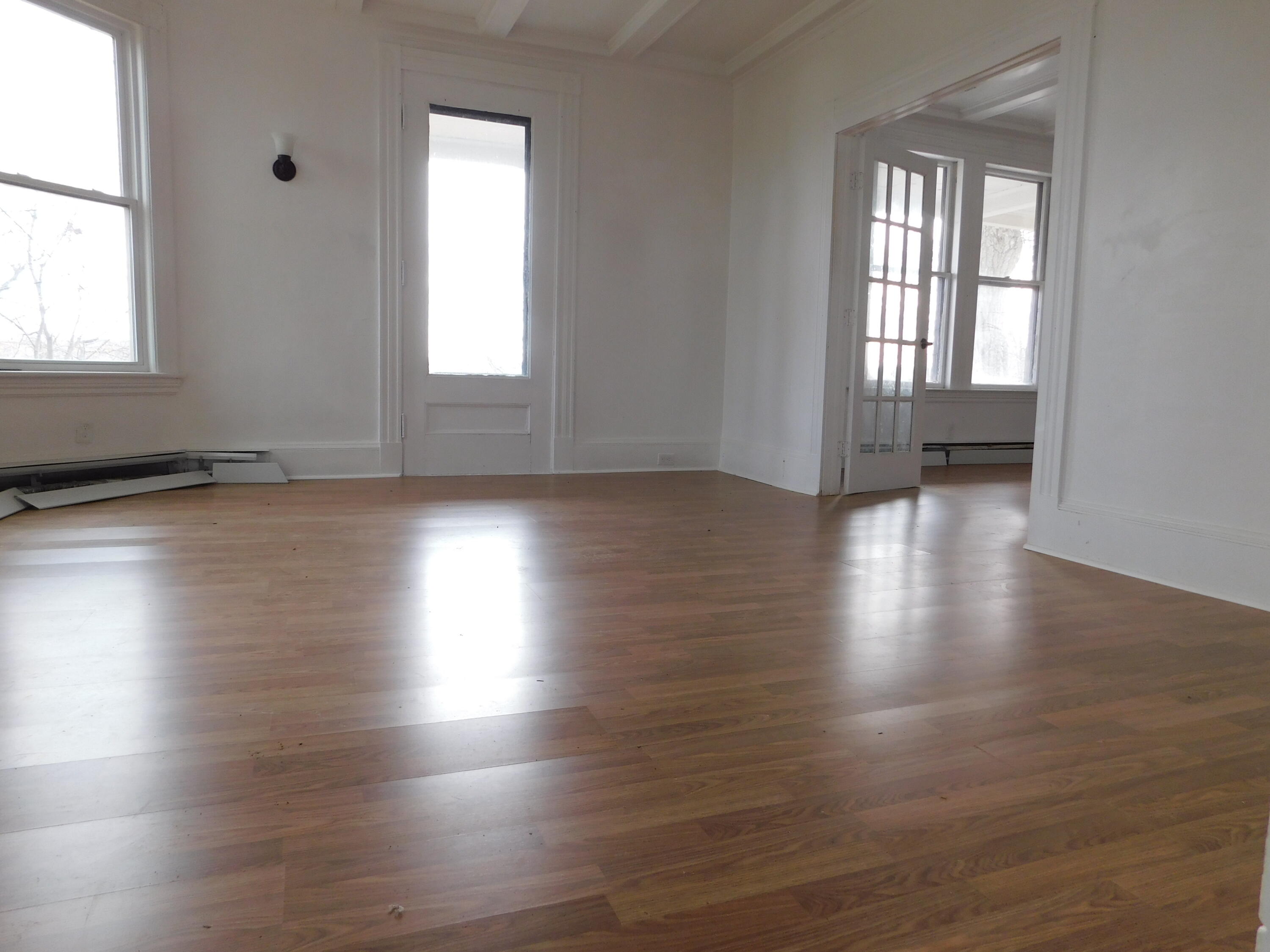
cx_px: 635
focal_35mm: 23
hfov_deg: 73.9
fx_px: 844
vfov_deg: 58.9
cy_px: 476
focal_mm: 4
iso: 125
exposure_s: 1/50
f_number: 3
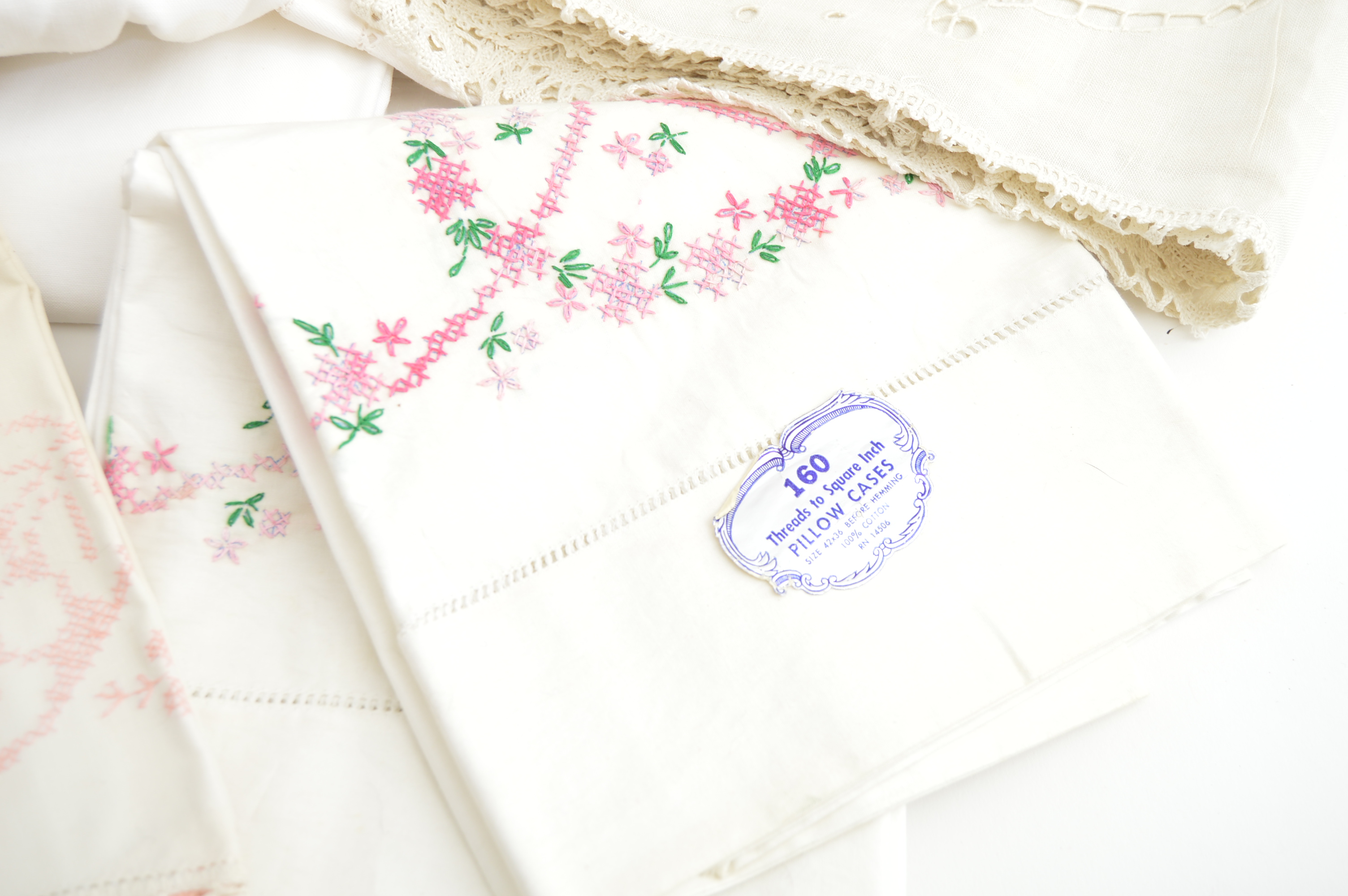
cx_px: 674
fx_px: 1683
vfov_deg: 29.8
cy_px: 448
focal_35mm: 45
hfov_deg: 43.6
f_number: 5
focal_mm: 30
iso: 200
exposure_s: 1/160
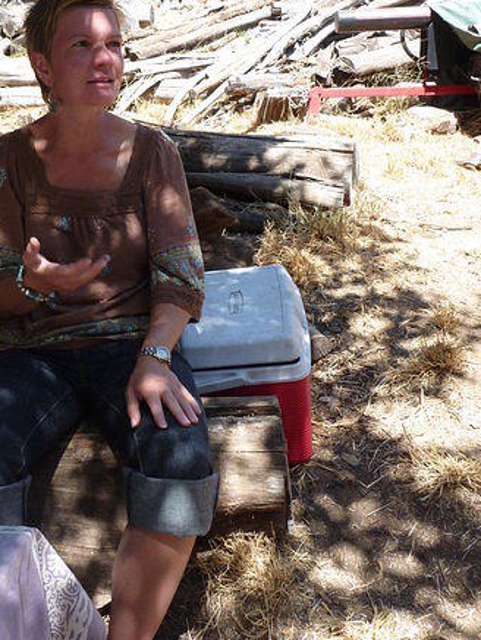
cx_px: 148
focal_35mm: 41
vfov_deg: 45.5
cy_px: 249
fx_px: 759
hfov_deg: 34.7
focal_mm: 4.9
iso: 80
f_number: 3.3
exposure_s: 1/200
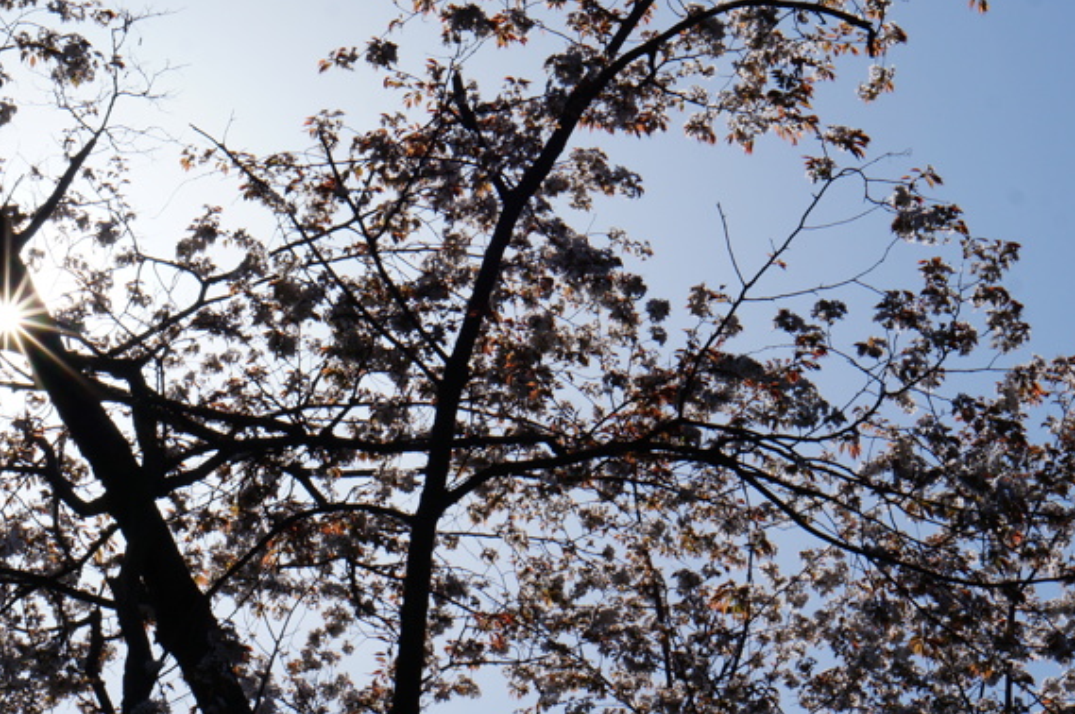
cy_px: 181
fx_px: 4027
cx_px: 461
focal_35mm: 135
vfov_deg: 10.1
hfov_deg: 15.2
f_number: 18
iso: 100
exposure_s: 1/160
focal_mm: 50
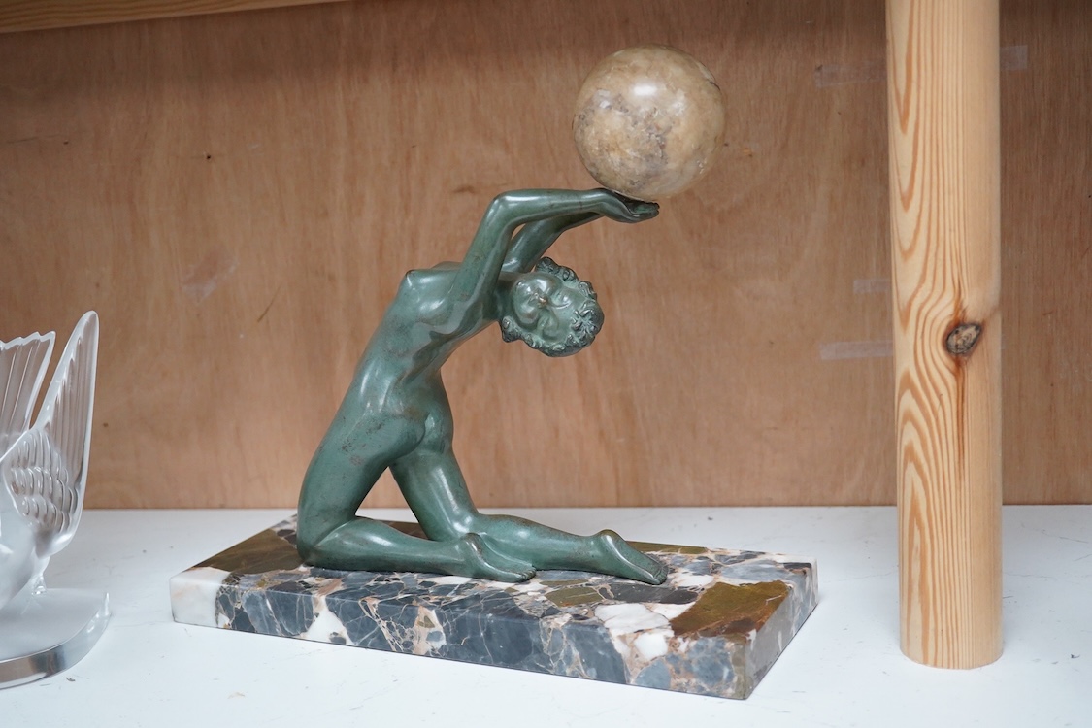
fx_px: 1365
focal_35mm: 45
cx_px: 546
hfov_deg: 43.6
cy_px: 364
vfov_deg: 29.9
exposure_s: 1/400
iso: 3200
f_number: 4.5
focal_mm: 30
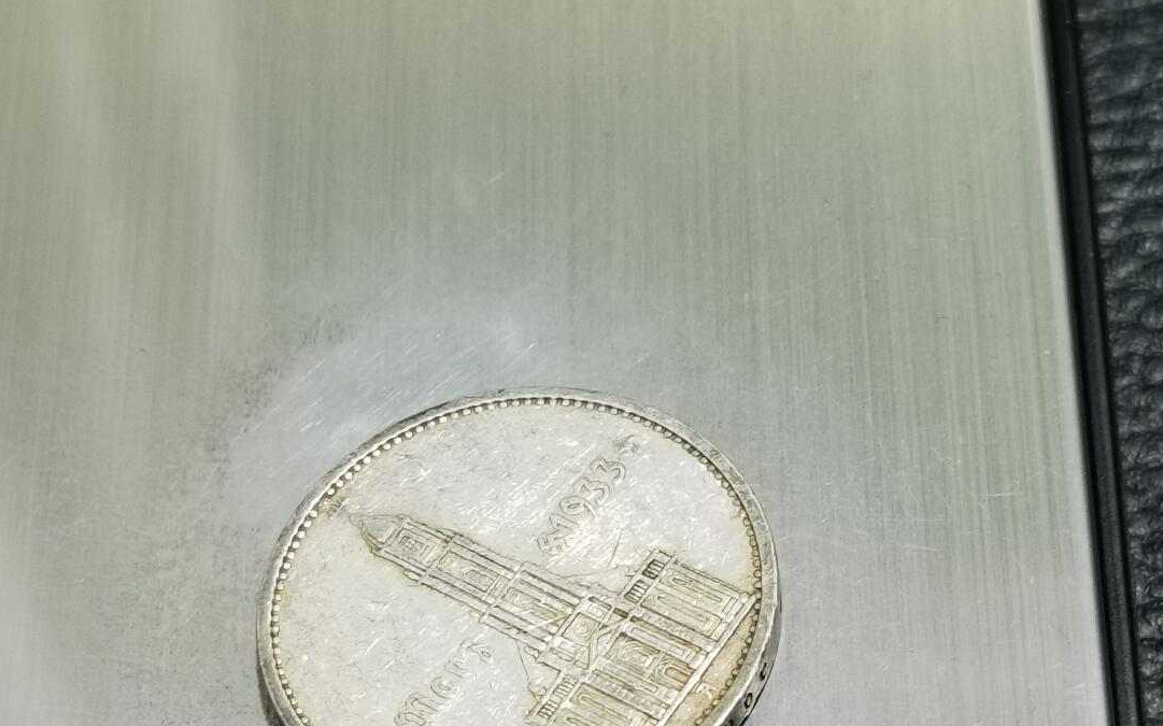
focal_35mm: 113
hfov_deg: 18.4
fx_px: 3581
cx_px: 491
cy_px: 635
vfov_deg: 11.5
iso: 125
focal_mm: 6.67
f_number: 1.9
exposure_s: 1/100
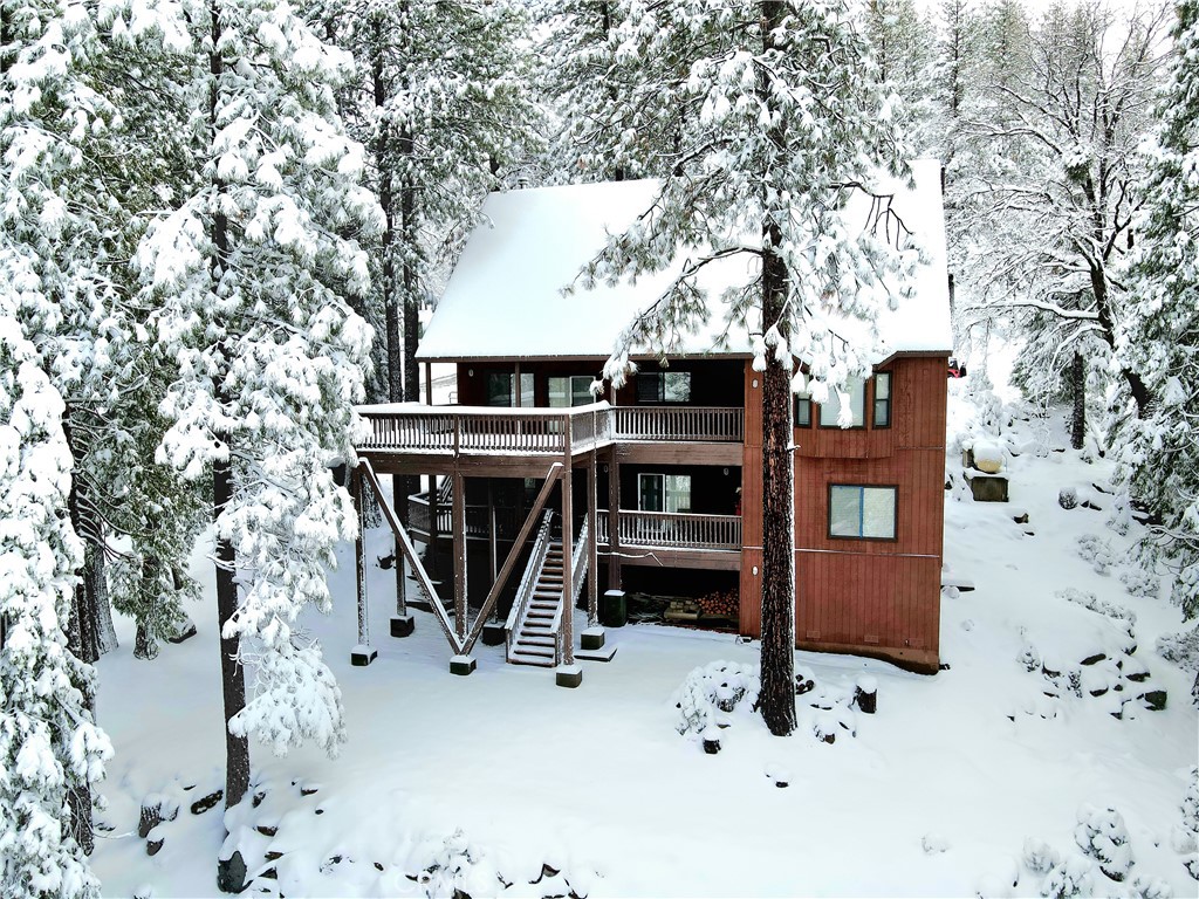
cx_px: 600
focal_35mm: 24
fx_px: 831
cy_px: 450
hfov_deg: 71.6
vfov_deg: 56.8
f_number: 2.8
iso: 100
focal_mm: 4.5
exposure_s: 1/161
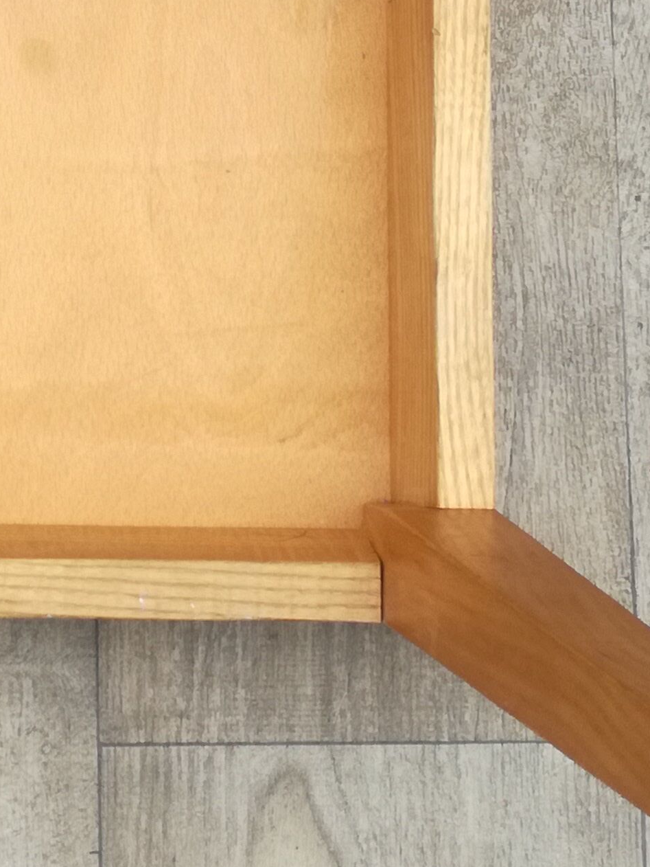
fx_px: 2228
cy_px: 93
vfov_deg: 21.5
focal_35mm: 89
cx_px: 20
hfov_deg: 16.3
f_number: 2
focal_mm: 3.79
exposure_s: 1/252
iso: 50
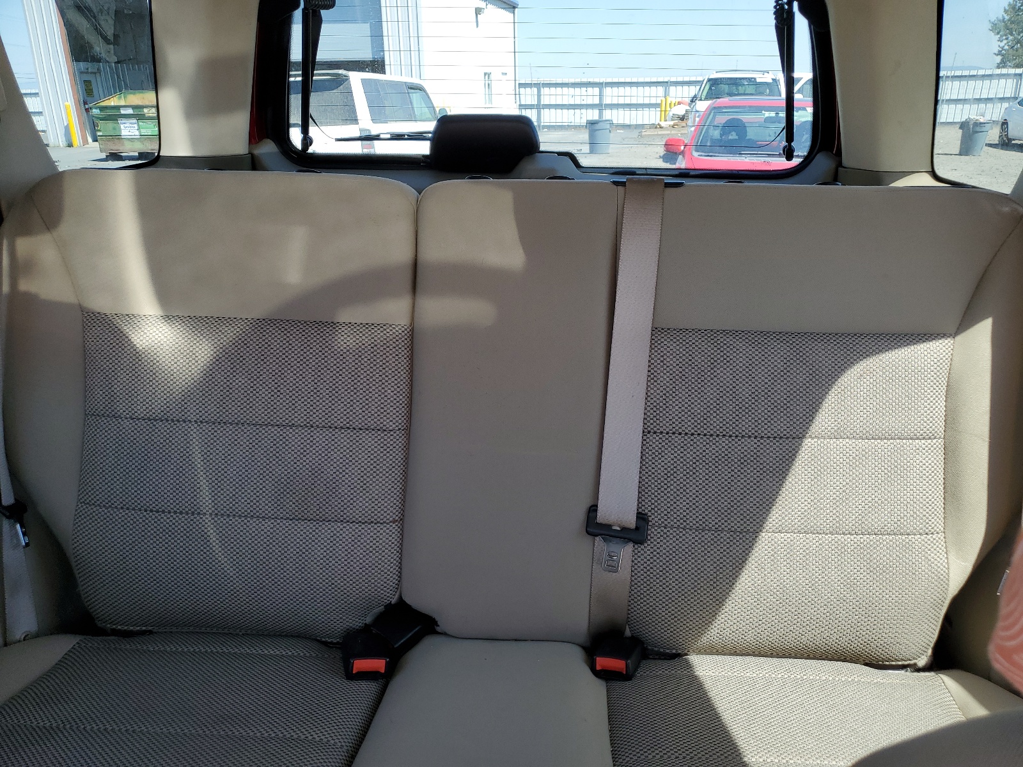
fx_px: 768
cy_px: 384
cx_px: 512
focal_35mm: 26
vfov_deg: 53.1
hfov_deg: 67.3
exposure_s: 1/213
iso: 50
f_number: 1.5
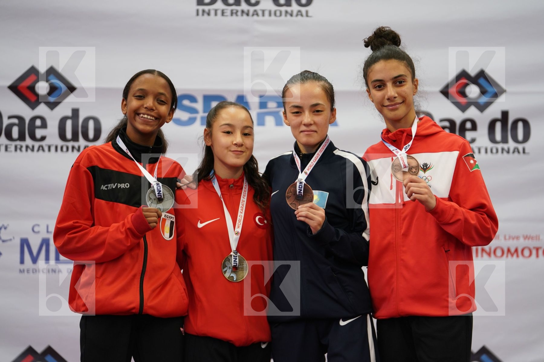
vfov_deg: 8.9
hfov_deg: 13.2
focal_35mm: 155
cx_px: 272
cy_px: 181
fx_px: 2342
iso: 500
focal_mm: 155
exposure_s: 1/200
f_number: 2.8
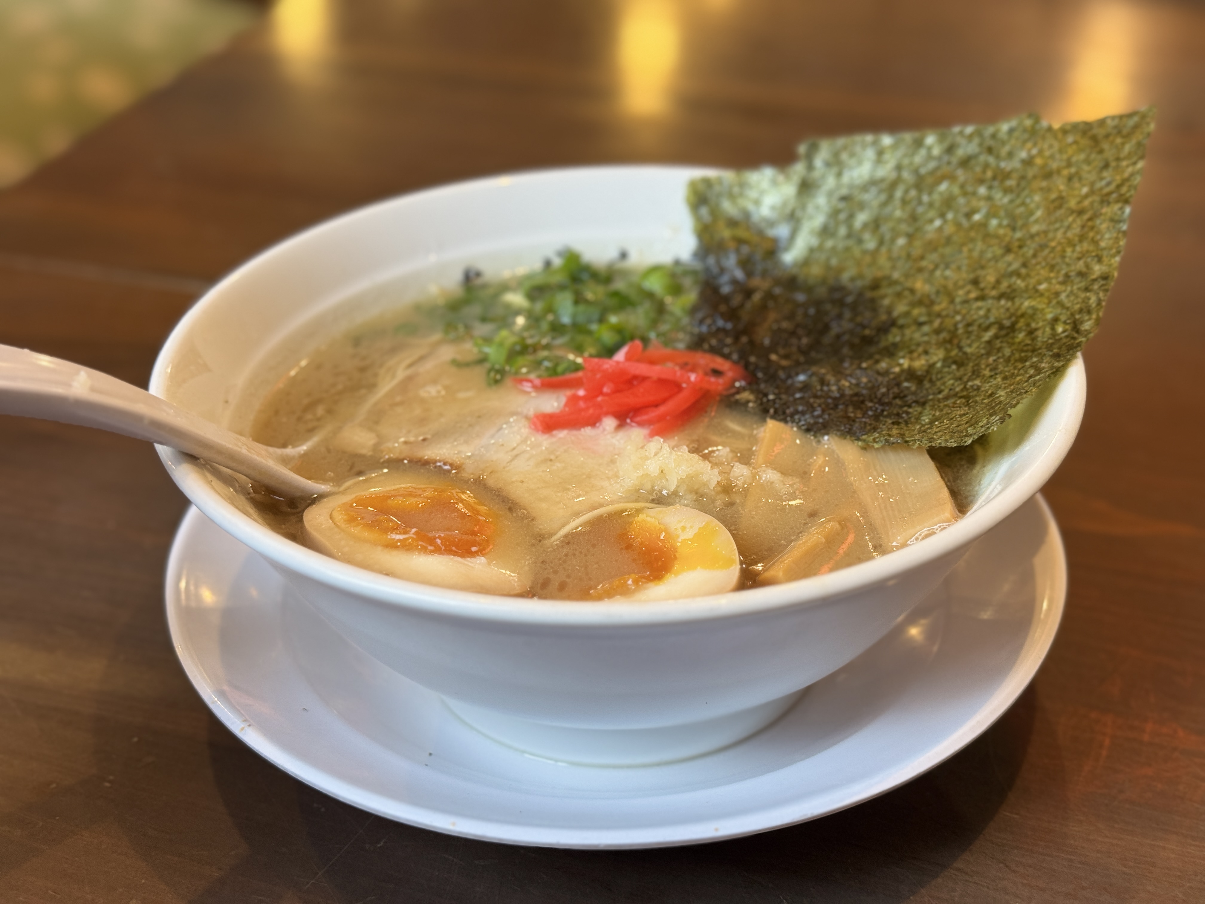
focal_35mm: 48
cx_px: 602
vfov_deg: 30.3
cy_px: 452
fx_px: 1671
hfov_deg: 39.7
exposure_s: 1/60
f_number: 1.78
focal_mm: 6.76
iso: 80
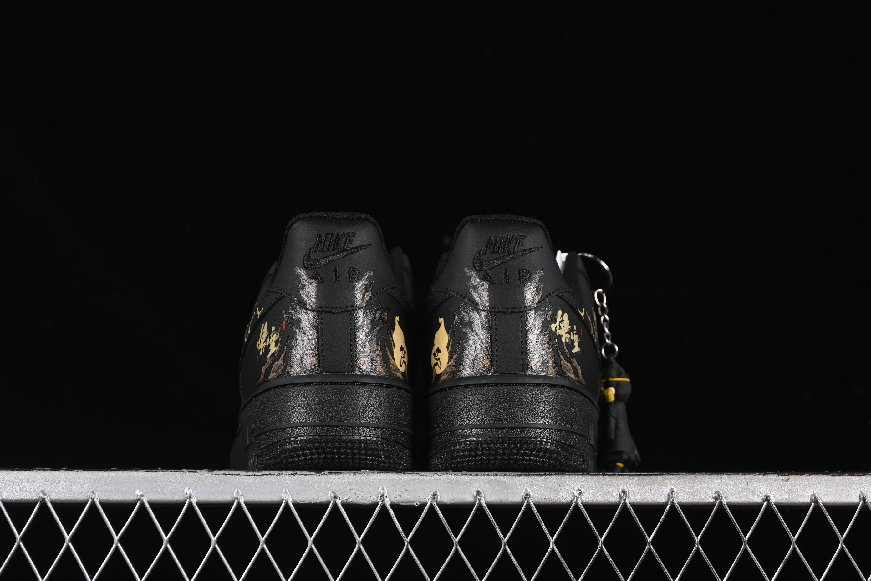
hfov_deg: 27.0
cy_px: 290
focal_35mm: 75
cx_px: 436
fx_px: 1814
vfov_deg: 18.2
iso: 160
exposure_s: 1/50
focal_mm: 50
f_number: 6.3
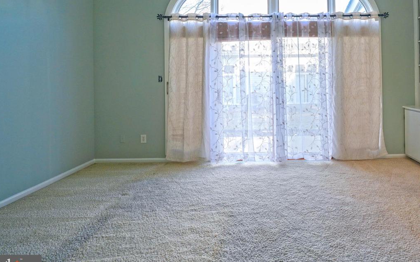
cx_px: 274
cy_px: 79
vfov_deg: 51.6
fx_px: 263
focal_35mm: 23
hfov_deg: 75.2
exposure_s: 1/160
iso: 400
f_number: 4
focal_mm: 16
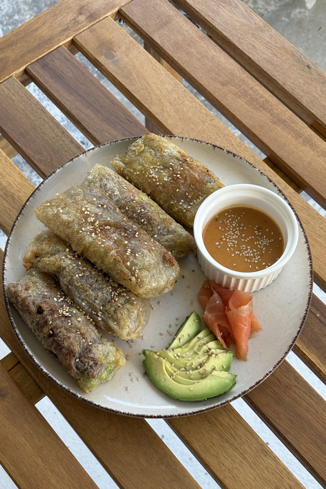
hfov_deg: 24.6
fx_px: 747
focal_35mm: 55
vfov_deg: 36.2
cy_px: 244
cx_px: 162
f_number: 1.6
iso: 40
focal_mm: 5.96
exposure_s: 1/121
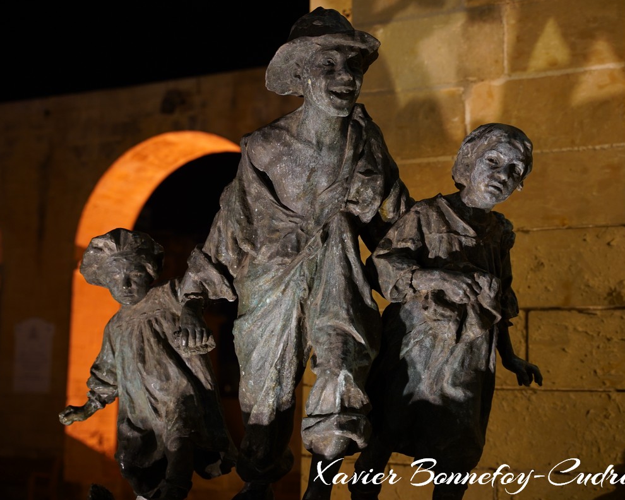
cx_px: 283
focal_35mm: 58
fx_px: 1073
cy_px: 249
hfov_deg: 32.5
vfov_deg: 26.2
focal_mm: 51
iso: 800
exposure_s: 1/8
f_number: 3.5
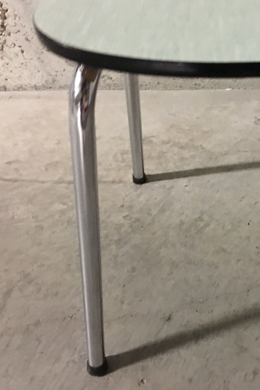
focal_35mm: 41
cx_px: 243
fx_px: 444
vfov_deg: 47.4
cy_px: 194
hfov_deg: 30.9
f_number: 2.2
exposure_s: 1/4
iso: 125
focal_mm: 4.15
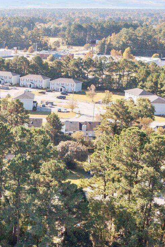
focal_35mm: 77
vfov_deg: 25.5
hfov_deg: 16.9
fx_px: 530
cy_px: 220
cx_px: -36
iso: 100
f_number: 3.5
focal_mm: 10.26
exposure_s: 1/60
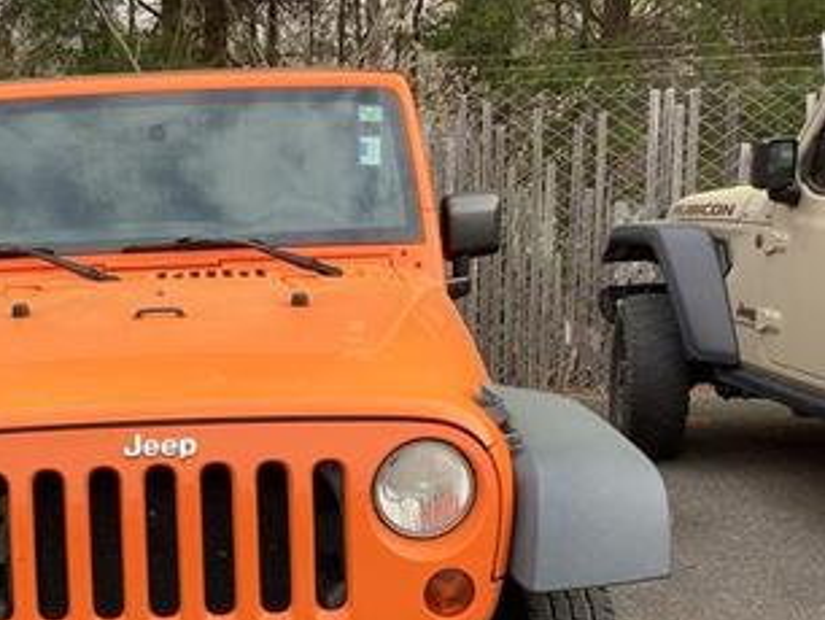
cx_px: 173
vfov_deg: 28.2
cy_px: 464
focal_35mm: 51
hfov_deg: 36.3
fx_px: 1216
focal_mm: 3.3
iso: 25
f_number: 2.4
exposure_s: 1/165
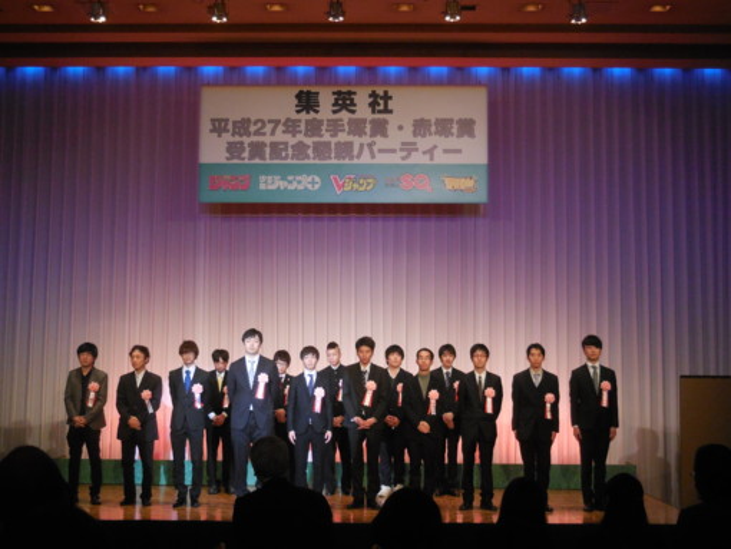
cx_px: 366
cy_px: 274
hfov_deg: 36.8
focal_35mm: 52
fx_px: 1099
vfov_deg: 28.1
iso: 800
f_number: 4.3
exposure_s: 1/160
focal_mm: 9.4
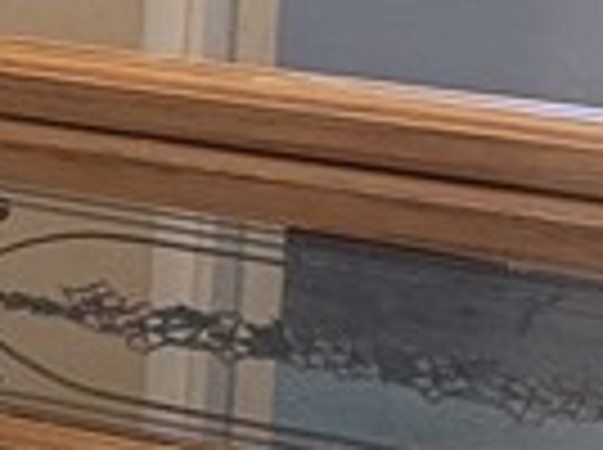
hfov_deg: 8.2
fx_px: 3460
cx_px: -1310
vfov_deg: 7.4
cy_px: -76
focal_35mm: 199
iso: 400
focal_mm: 5.4
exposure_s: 1/40
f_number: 1.8
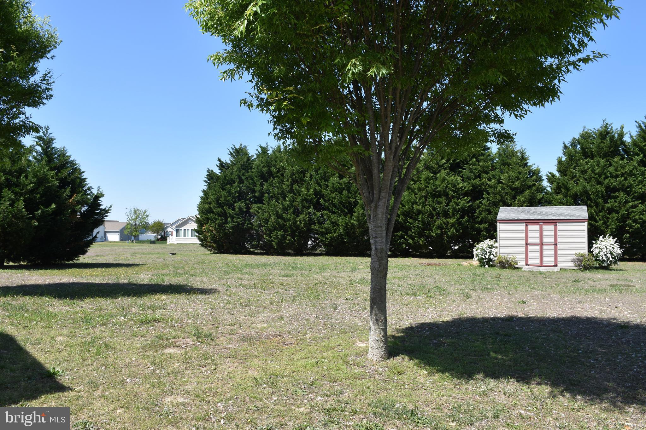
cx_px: 323
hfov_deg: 67.4
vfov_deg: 47.9
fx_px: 484
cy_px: 215
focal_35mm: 27
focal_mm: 18
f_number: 8
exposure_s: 1/200
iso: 100
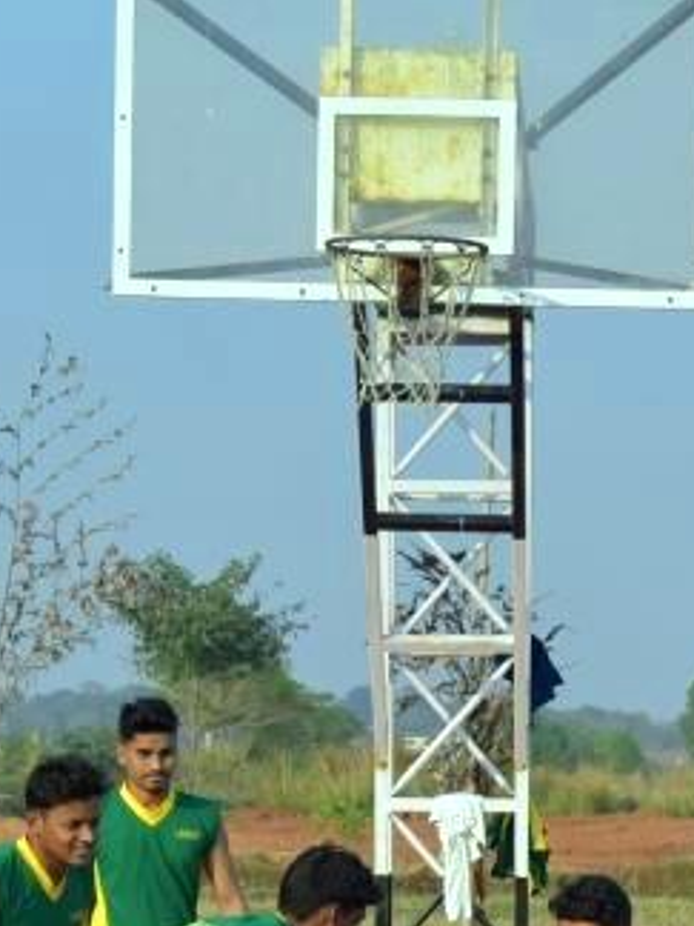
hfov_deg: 9.7
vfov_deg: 12.9
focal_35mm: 152
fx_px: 4063
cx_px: 503
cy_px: 879
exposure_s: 1/1000
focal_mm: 50
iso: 400
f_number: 6.3
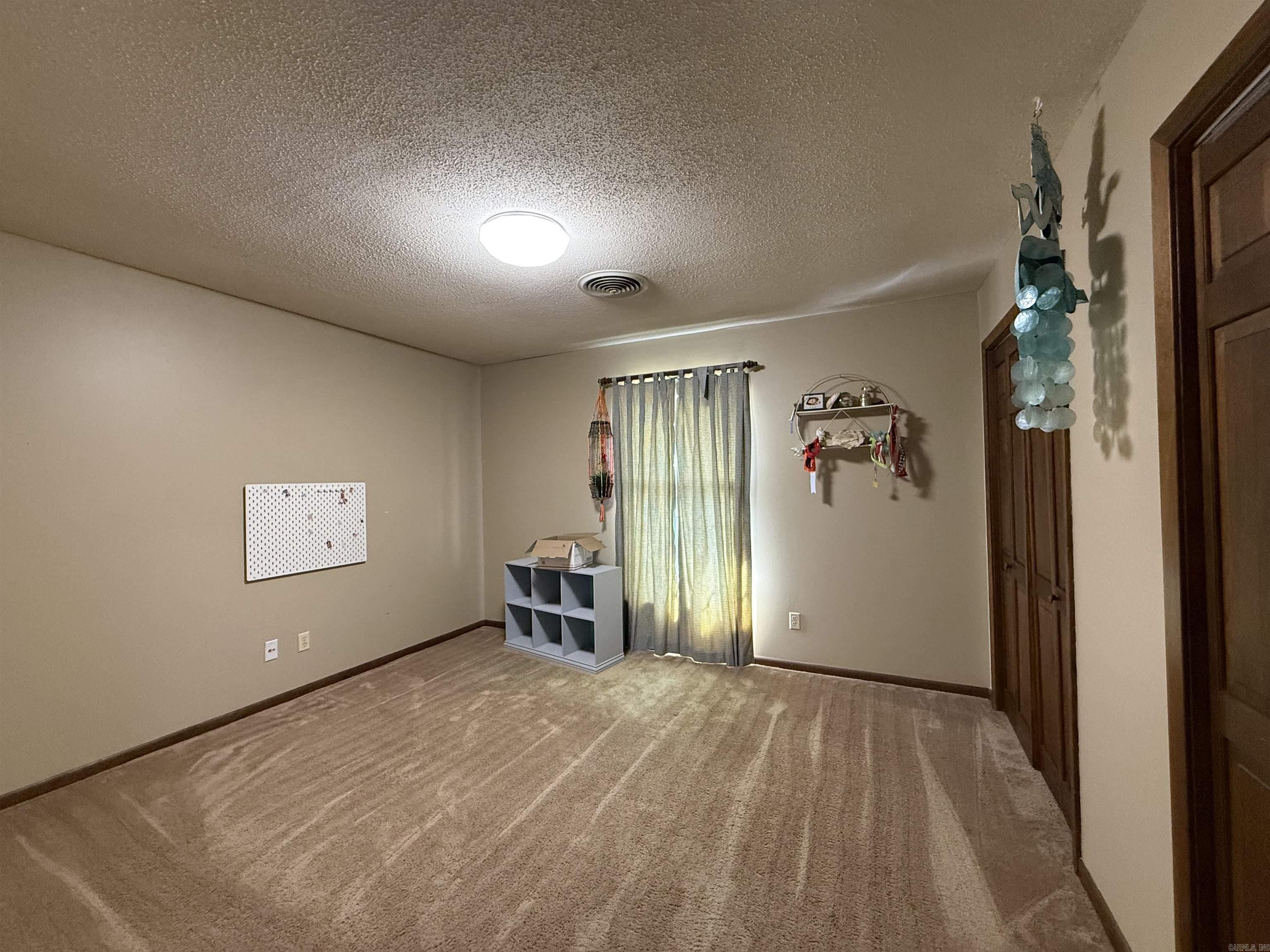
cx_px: 635
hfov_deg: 102.1
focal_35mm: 14
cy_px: 476
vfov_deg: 85.7
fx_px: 514
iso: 500
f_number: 2.2
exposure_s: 1/60
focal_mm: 2.22
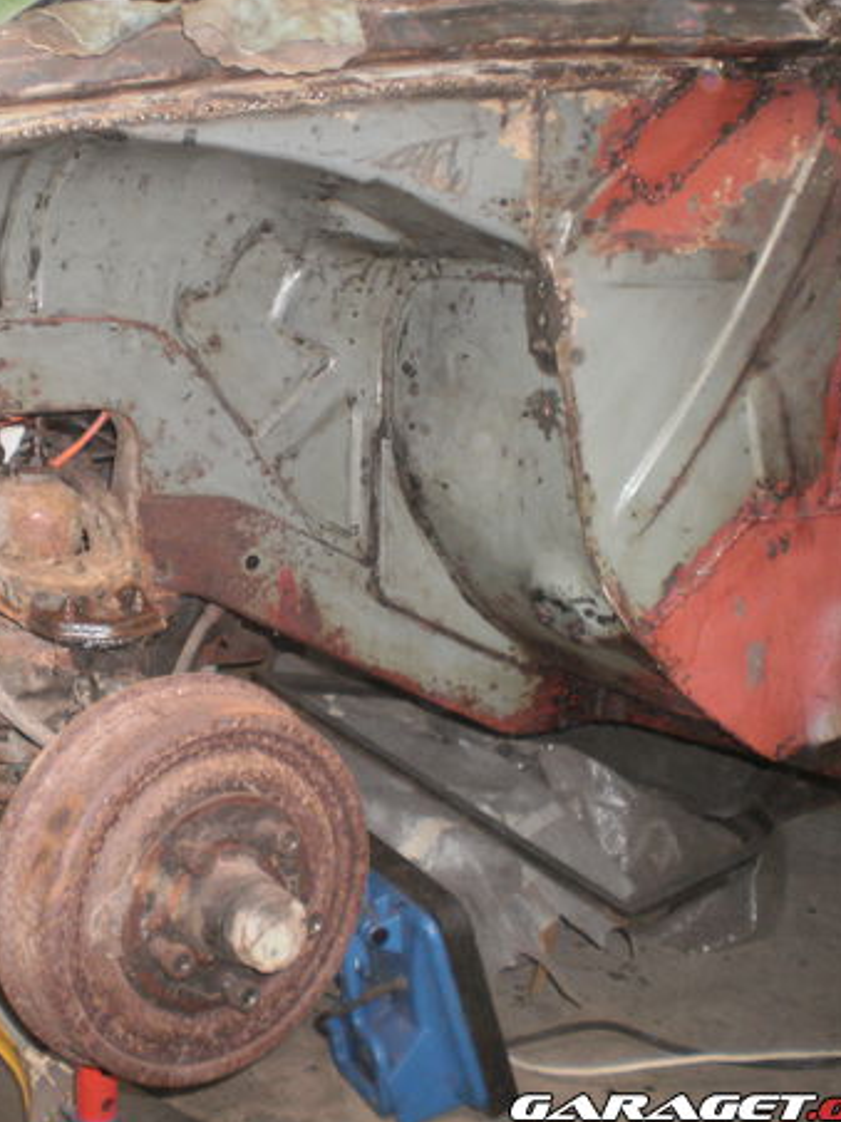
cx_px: 141
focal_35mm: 51
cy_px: 536
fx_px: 1652
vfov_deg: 37.5
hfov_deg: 27.8
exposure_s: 1/30
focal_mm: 6.3
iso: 160
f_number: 3.1
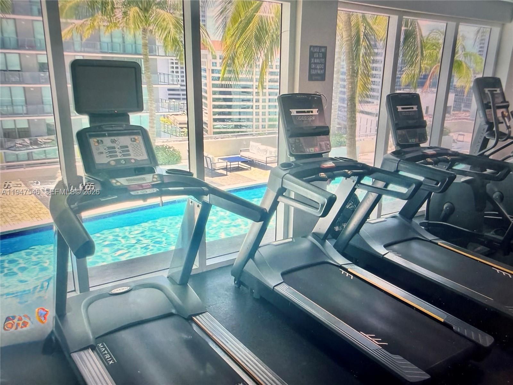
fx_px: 356
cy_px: 192
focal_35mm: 24
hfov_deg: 71.6
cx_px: 256
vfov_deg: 56.8
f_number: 2.2
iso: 100
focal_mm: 2.22
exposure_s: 1/120
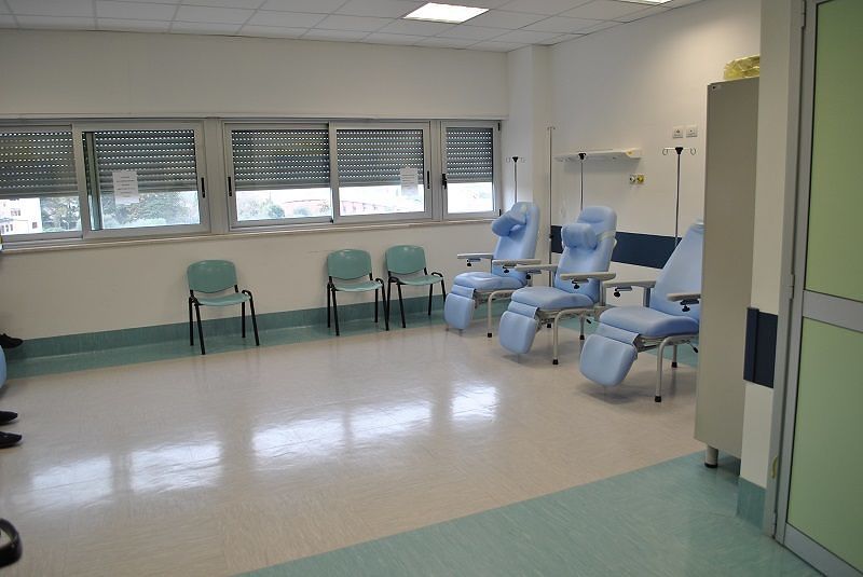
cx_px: 432
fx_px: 648
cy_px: 288
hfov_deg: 67.3
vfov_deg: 48.0
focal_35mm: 27
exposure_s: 1/80
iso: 200
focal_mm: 18
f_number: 4.5
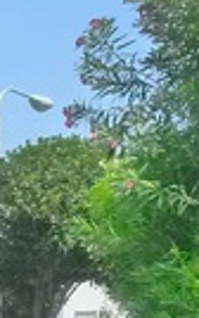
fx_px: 1152
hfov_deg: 8.1
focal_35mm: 133
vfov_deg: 15.2
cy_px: 364
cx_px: -448
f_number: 4
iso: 400
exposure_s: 1/1000
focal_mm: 5.1
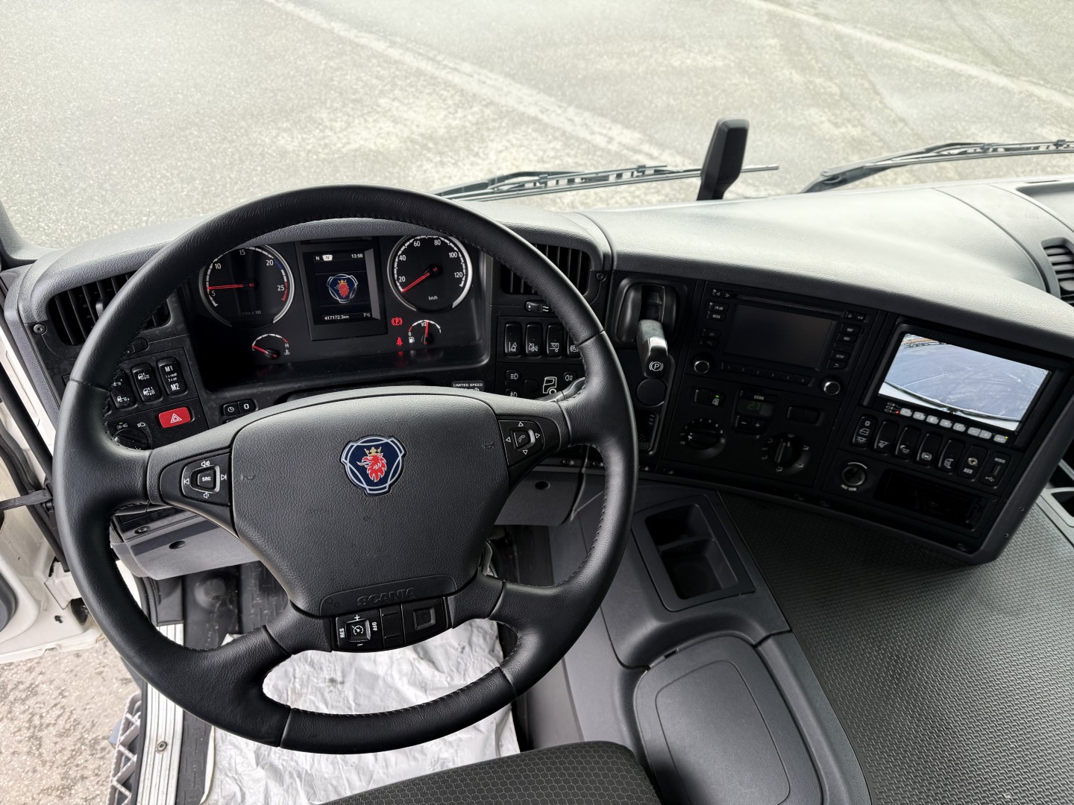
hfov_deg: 71.6
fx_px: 745
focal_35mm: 24
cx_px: 537
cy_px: 402
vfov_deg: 56.8
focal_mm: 6.76
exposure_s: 1/169
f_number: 1.78
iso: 64
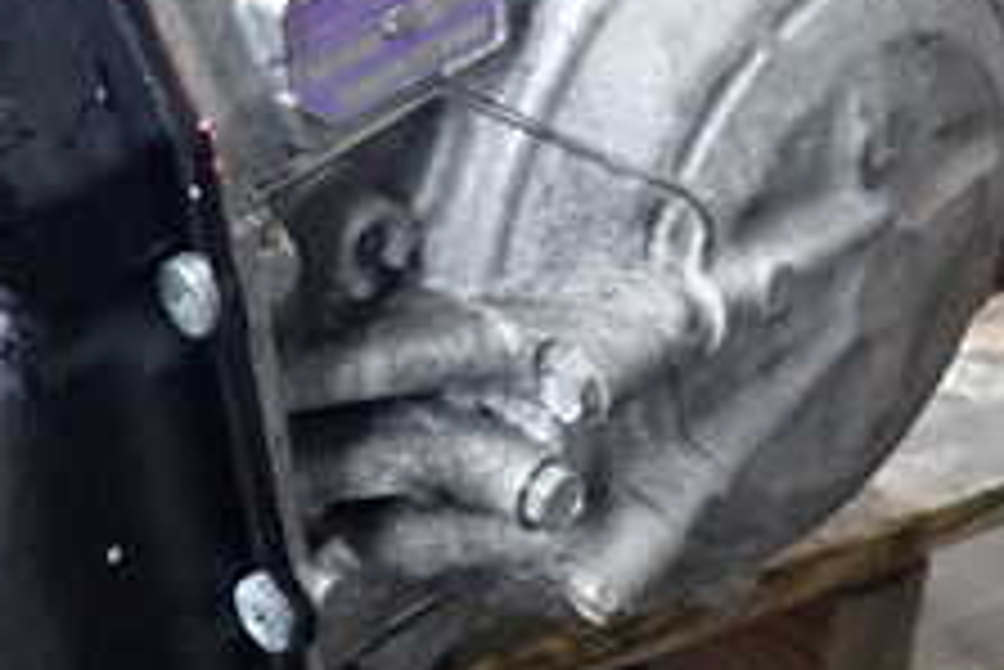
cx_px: 270
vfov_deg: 19.3
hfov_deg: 28.5
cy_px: 117
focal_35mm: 70
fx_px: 1953
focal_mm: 4.5
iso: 500
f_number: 2
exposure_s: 1/125
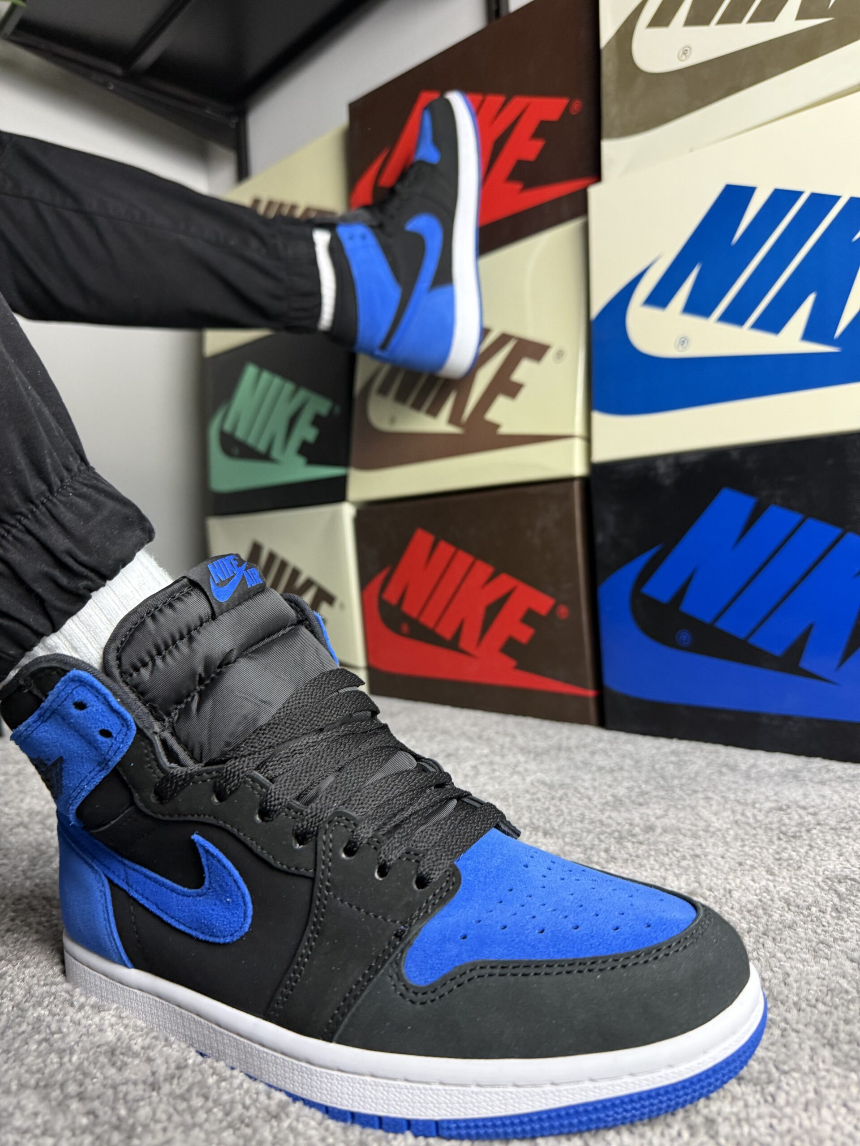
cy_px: 573
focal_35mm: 24
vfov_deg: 71.6
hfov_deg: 56.8
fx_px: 795
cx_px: 430
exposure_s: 1/50
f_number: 1.78
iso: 250
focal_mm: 6.76
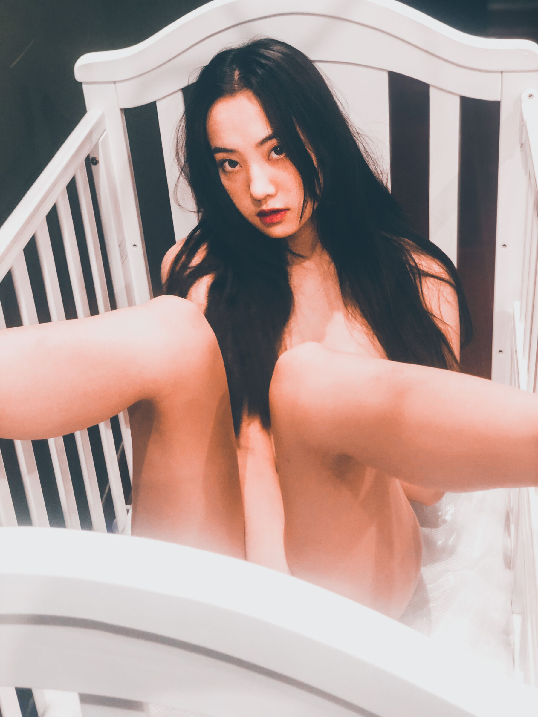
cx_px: 269
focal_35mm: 52
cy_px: 358
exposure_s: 1/10
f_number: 2.4
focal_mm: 6
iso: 160
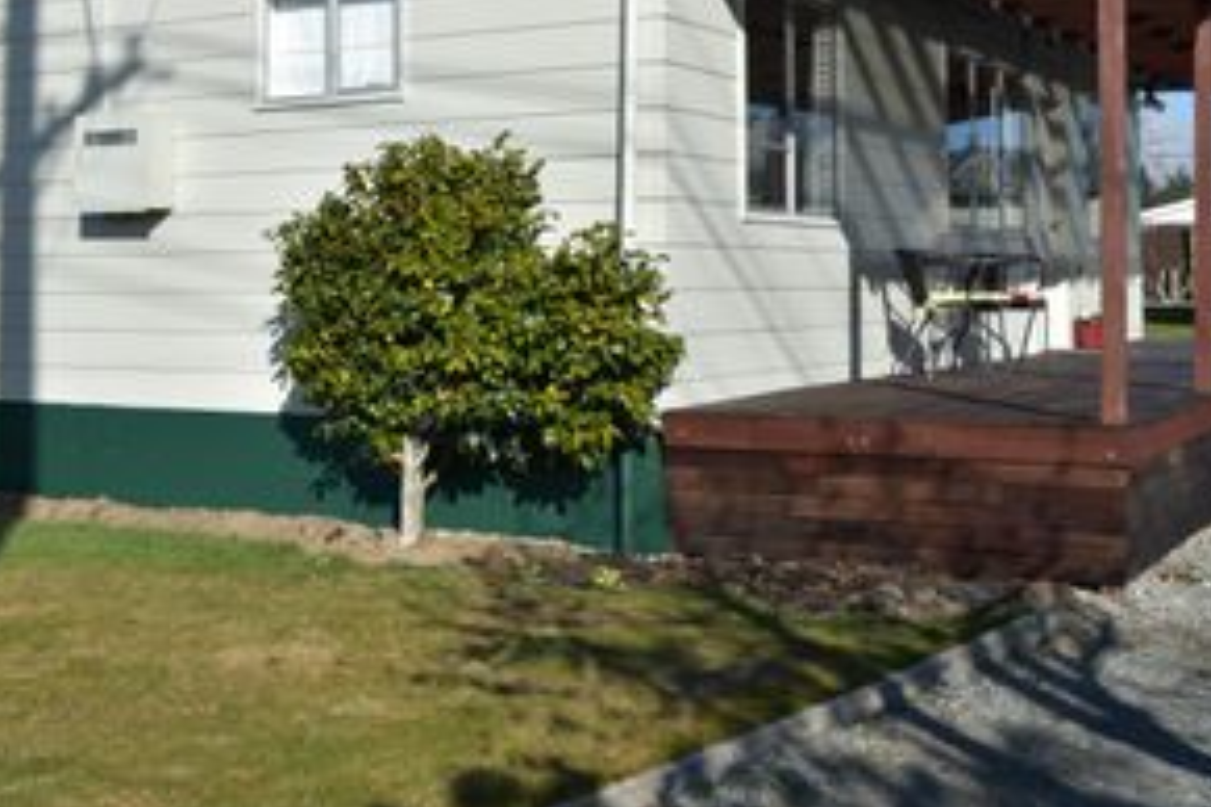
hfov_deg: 39.0
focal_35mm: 51
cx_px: 549
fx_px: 1709
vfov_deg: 26.4
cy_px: 239
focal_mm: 21
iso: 200
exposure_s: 1/2000
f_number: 4.5
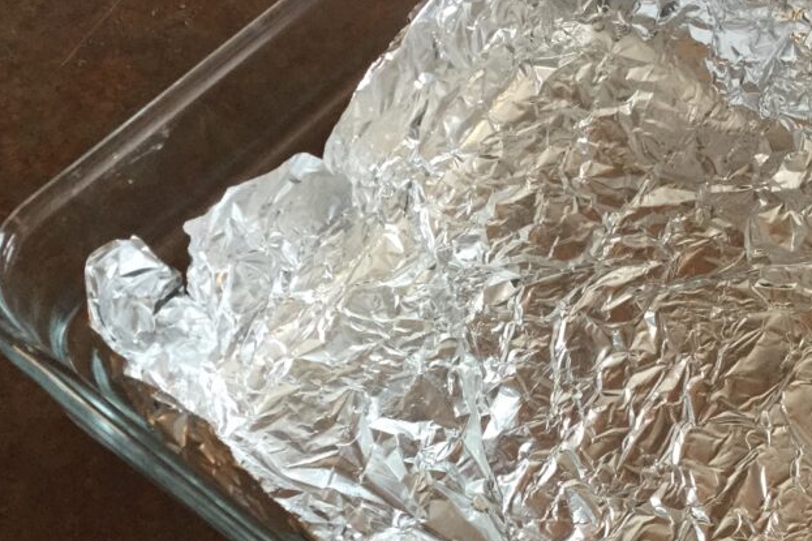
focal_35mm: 53
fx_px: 1195
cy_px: 413
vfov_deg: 25.2
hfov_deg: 36.8
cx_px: 592
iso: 100
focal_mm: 3.3
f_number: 2.4
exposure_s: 1/30
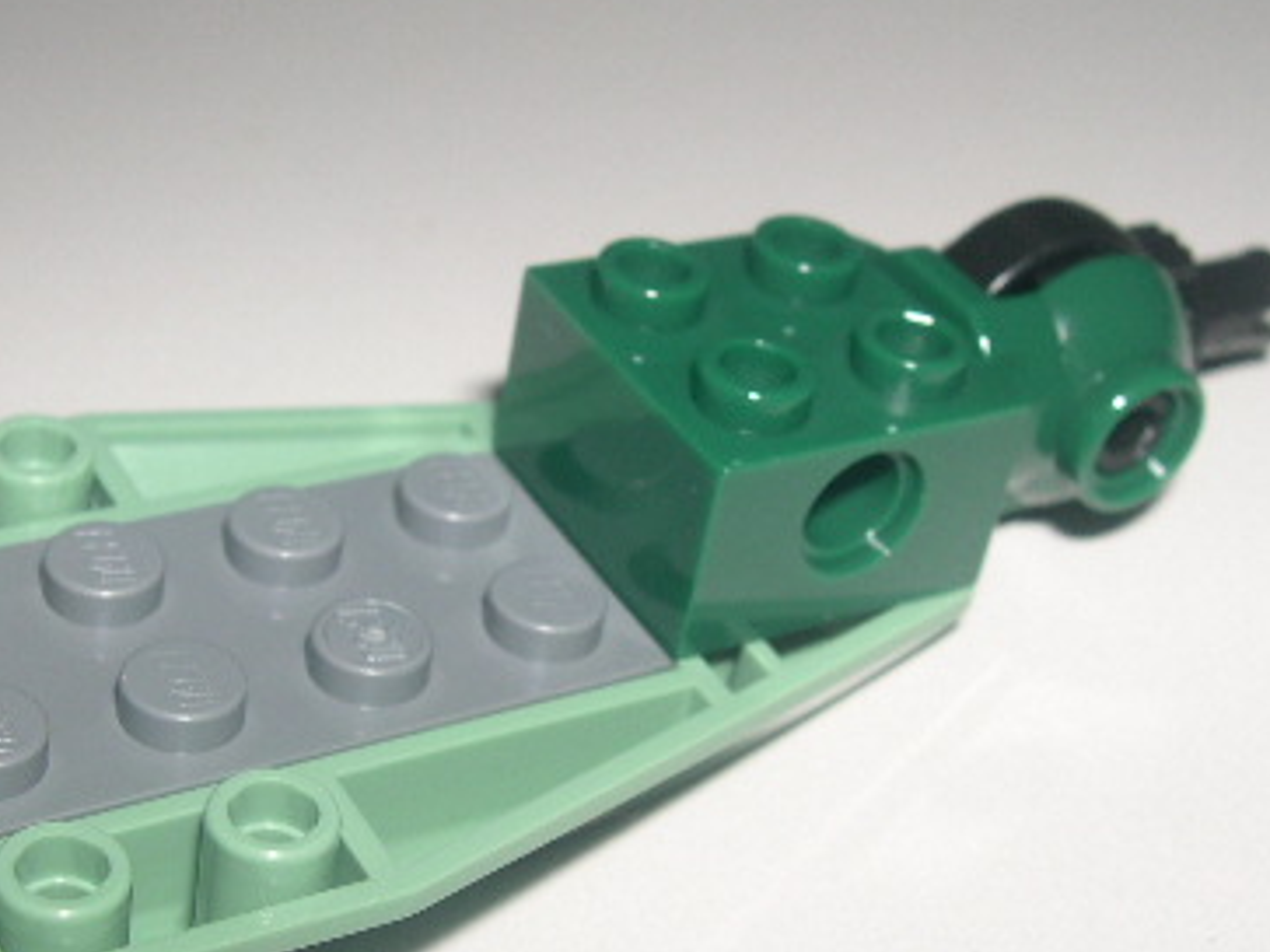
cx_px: 556
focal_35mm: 67
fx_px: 2457
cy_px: 536
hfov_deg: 29.0
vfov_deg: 21.9
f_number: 7.6
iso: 100
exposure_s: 1/60
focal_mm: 8
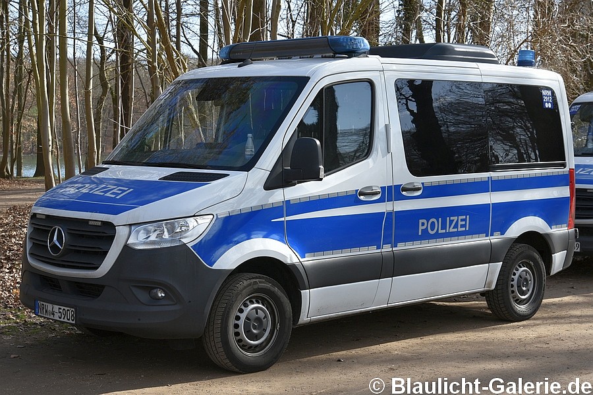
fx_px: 856
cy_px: 198
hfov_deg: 38.2
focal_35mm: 52
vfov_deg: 26.0
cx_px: 296
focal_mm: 52
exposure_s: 1/250
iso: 280
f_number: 8
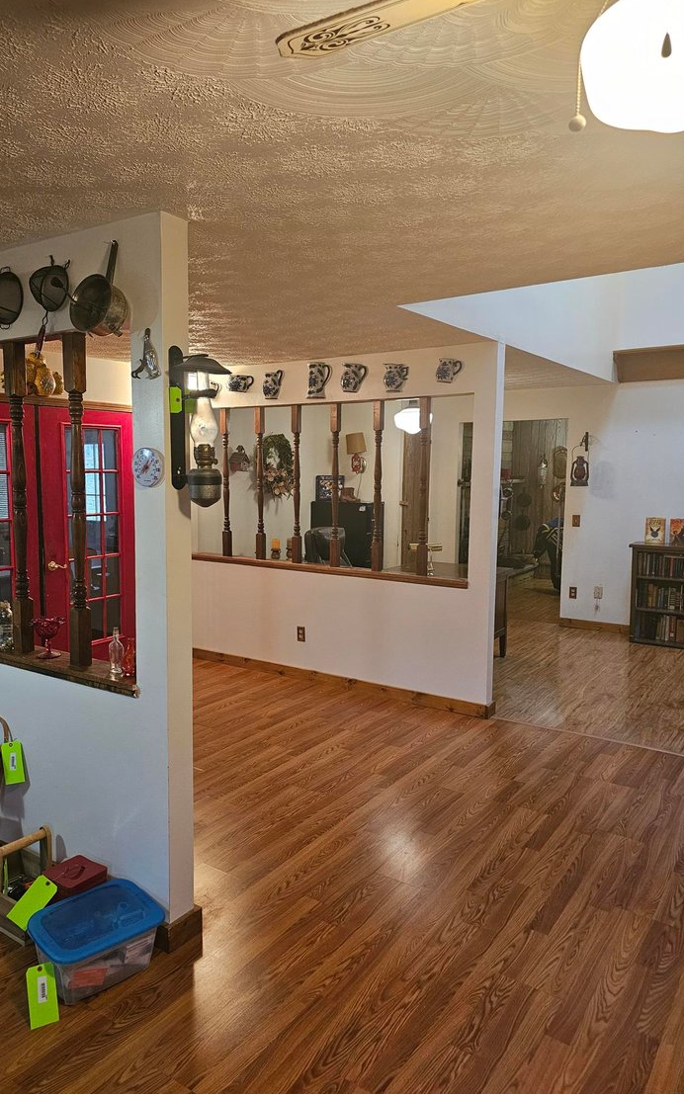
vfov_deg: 72.5
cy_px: 539
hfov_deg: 49.1
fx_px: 746
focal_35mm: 25
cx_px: 294
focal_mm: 6.3
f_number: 1.7
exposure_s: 1/60
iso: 640
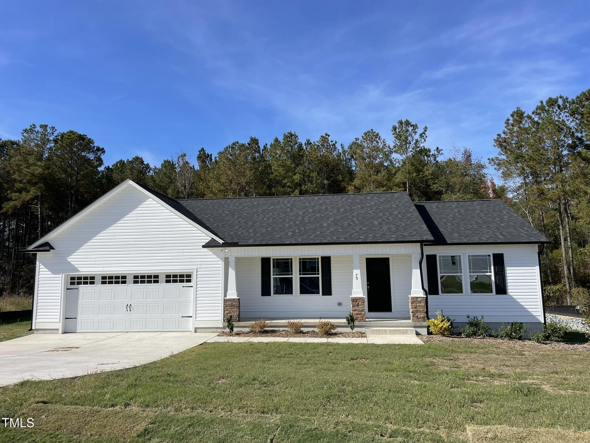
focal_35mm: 26
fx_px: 443
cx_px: 295
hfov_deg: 67.3
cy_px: 222
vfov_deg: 53.1
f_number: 1.6
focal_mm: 4.2
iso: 32
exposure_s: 1/3610
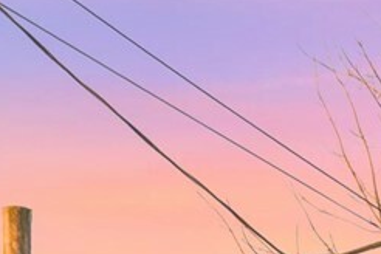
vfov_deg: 8.4
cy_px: 866
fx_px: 1312
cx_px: 1273
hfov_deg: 9.9
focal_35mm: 124
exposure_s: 1/8
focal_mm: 18
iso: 250
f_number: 22
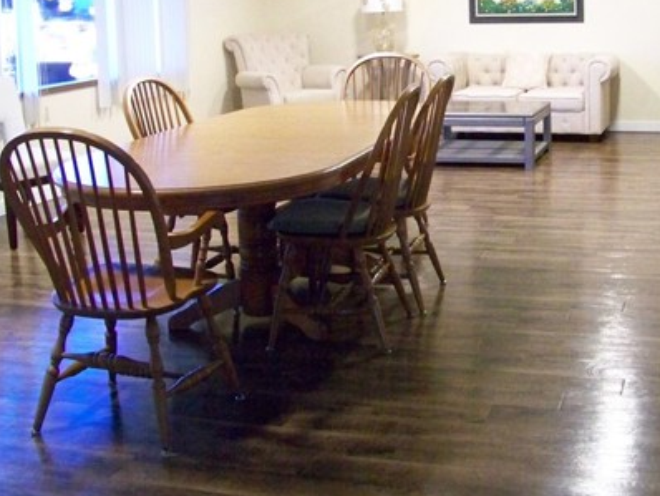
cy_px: 177
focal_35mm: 53
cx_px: 438
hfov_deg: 35.8
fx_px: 1011
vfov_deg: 27.4
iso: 1000
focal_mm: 5.85
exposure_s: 1/30
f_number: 2.8
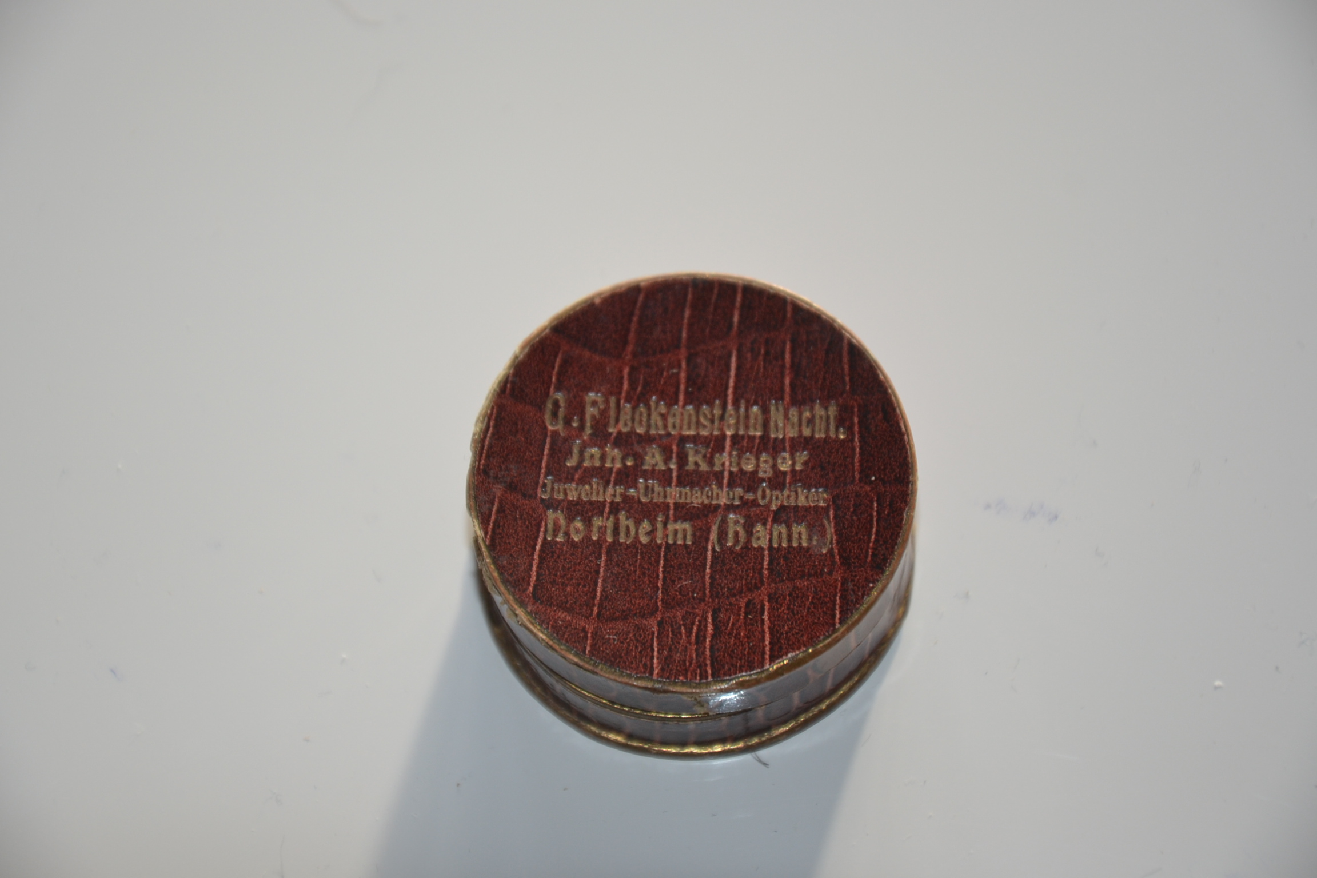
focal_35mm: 158
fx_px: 5761
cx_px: 658
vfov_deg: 8.7
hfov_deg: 13.0
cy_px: 439
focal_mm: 105
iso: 320
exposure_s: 1/60
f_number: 5.6
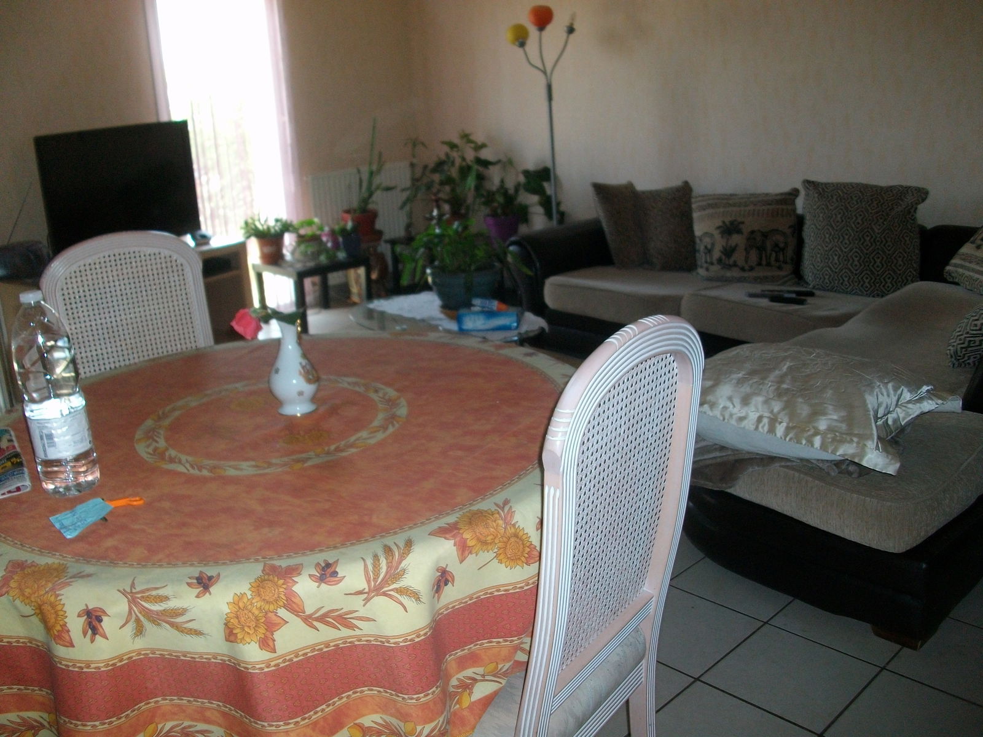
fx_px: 909
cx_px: 492
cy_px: 368
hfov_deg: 56.8
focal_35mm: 32
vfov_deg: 44.2
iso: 125
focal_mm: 5.7
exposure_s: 1/40
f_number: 2.9
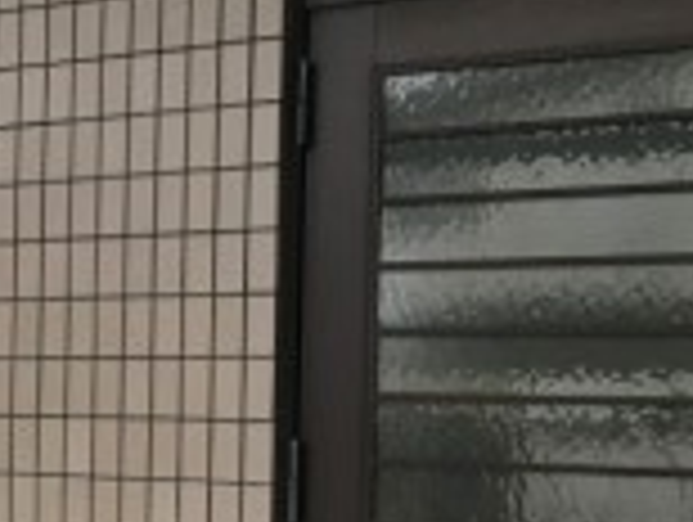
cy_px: 412
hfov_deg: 21.7
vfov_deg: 18.1
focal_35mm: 81
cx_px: -212
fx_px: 1624
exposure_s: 1/30
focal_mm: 4.15
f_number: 2.2
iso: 25
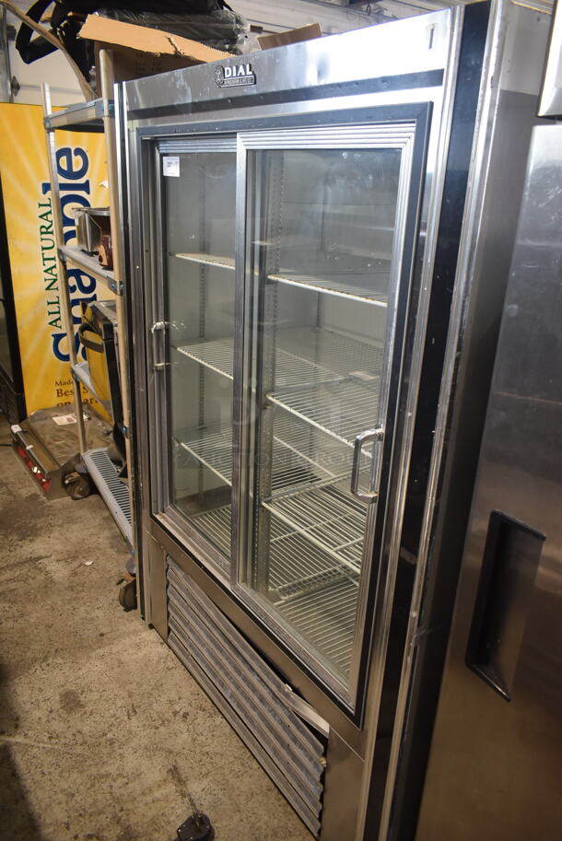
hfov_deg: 48.0
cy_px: 420
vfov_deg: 67.3
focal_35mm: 27
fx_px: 631
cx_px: 281
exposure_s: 1/60
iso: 900
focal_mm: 18
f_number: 4
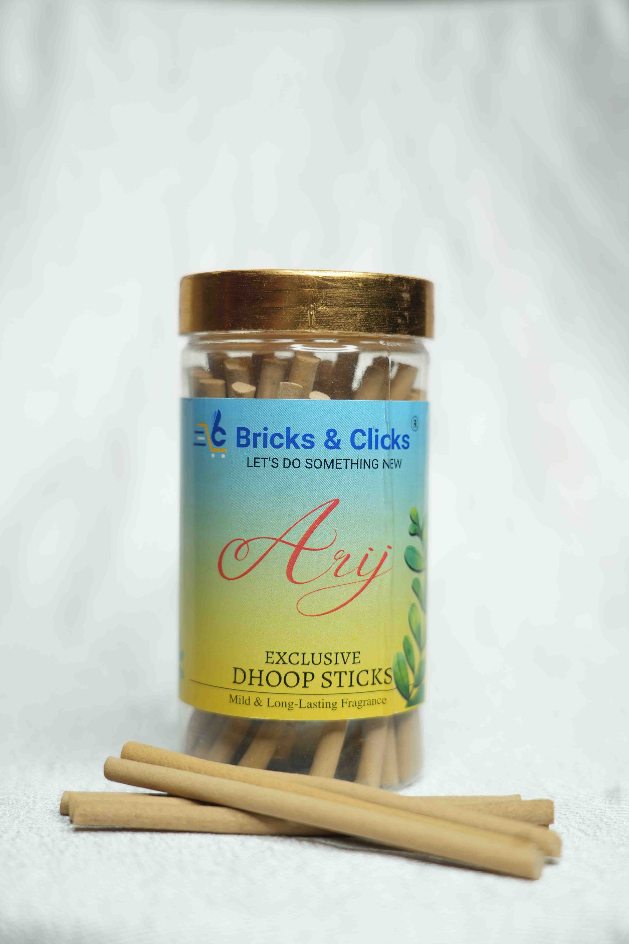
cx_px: 314
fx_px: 1494
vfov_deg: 35.1
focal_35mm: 57
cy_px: 472
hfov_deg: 23.8
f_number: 4
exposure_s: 1/100
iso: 250
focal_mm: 57
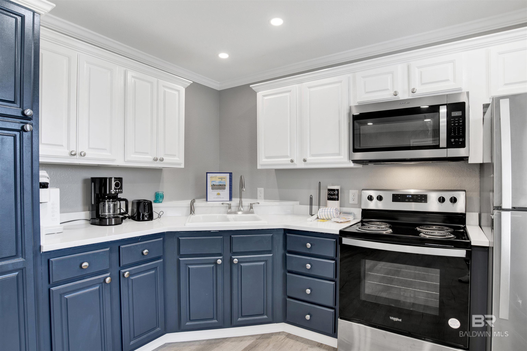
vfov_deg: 67.4
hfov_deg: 90.0
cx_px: 264
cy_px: 176
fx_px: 263
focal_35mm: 18
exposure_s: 1/3
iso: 200
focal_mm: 18
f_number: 11
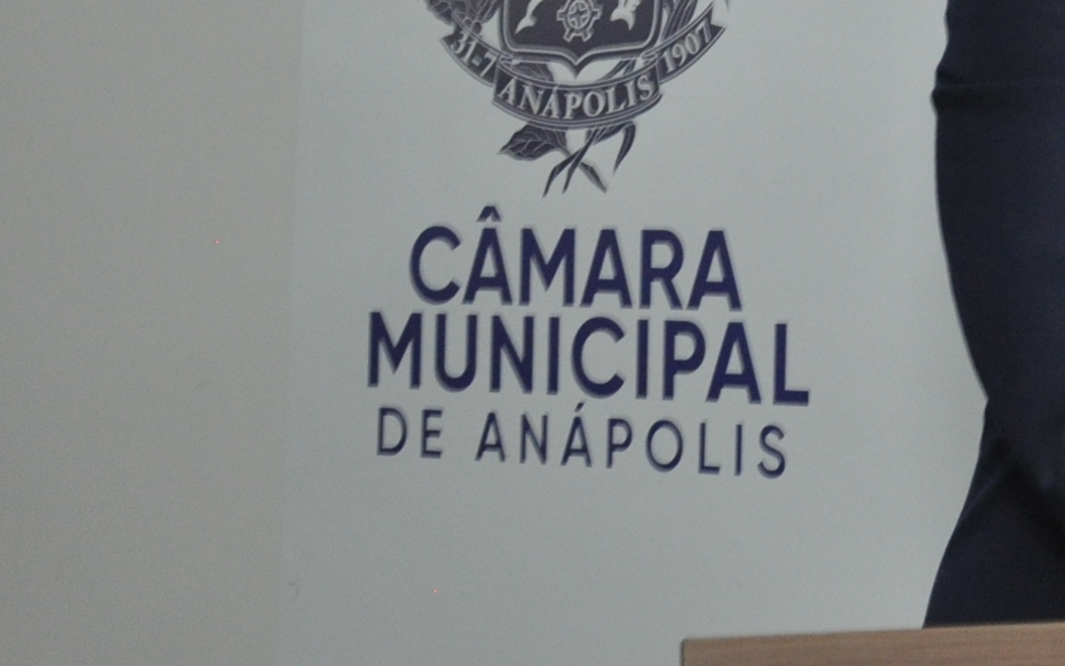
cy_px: -46
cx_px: 1492
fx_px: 3383
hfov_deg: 16.6
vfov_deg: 11.1
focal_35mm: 117
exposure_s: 1/60
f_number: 5.6
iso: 800
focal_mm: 25
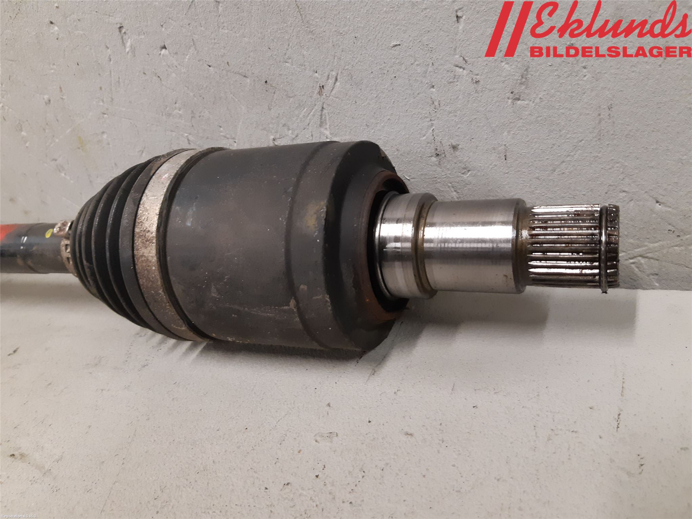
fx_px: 520
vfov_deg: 53.1
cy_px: 260
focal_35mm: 26
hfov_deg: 67.3
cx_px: 346
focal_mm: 3.93
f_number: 1.7
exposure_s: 1/50
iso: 200
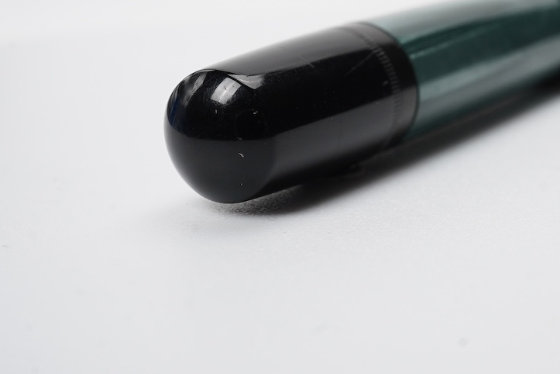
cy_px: 123
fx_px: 1089
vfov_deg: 19.4
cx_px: 433
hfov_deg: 28.3
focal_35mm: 70
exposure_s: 1/100
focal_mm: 30
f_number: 20
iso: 400
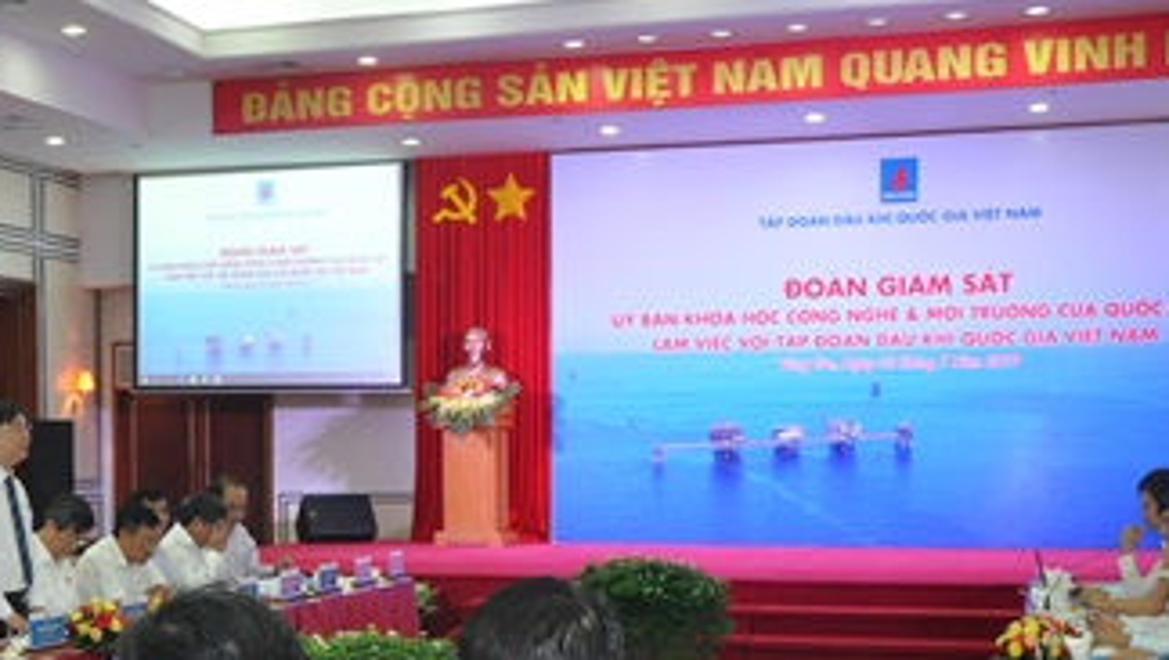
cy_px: 575
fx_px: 1892
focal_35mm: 61
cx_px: 393
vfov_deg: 19.5
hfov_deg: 34.0
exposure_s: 1/30
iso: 1000
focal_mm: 21
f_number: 5
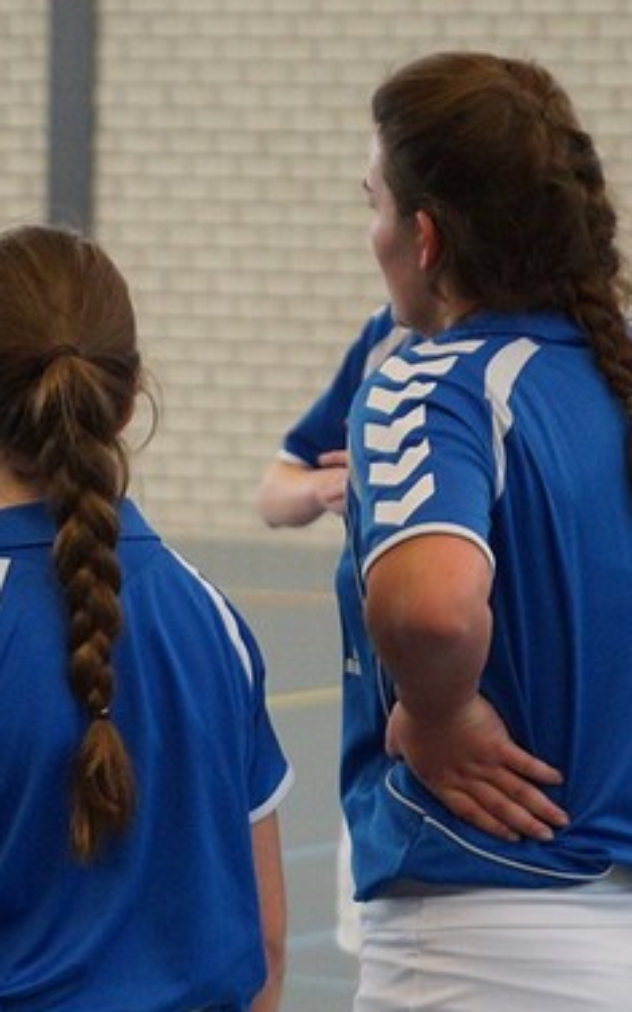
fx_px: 5709
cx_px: 166
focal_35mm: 207
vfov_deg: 10.1
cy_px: 823
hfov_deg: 6.3
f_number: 2.8
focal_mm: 50
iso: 800
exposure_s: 1/250
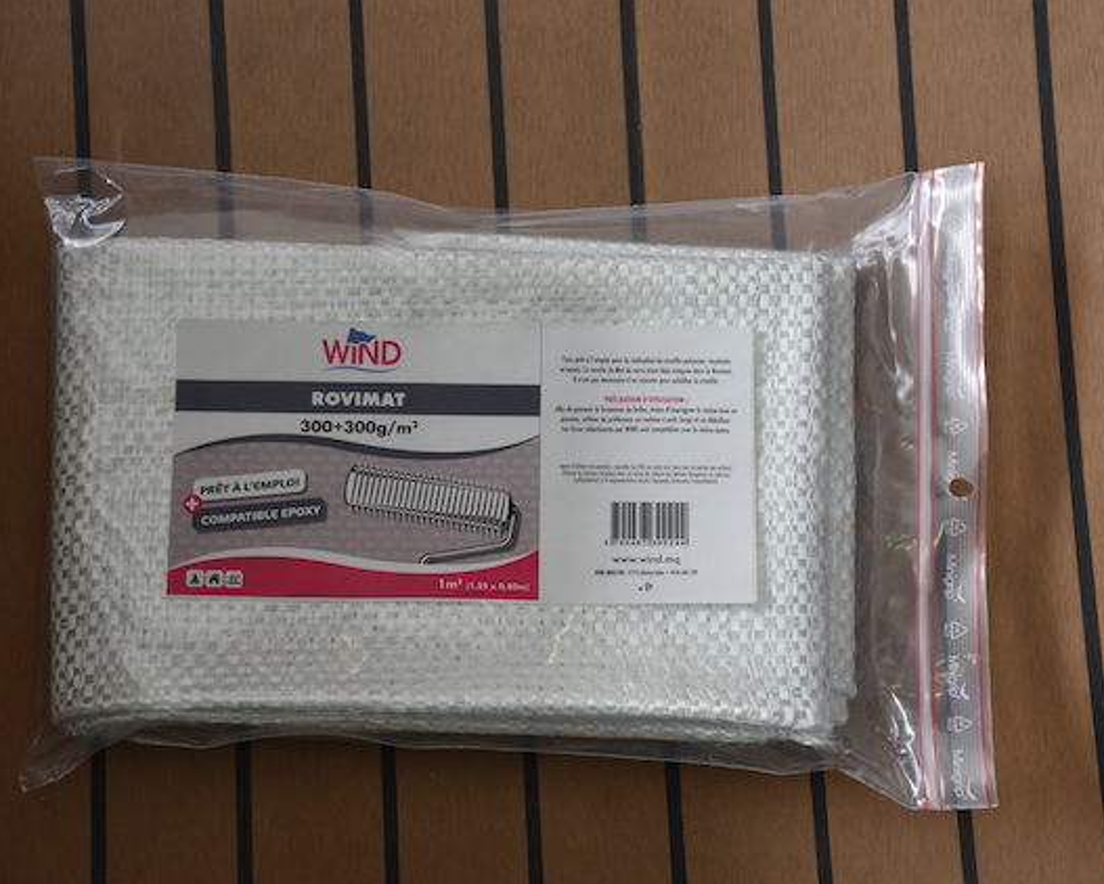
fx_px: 3465
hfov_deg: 18.1
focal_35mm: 106
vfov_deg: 14.5
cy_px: 445
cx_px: 530
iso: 400
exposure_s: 1/125
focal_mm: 62
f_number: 5.6
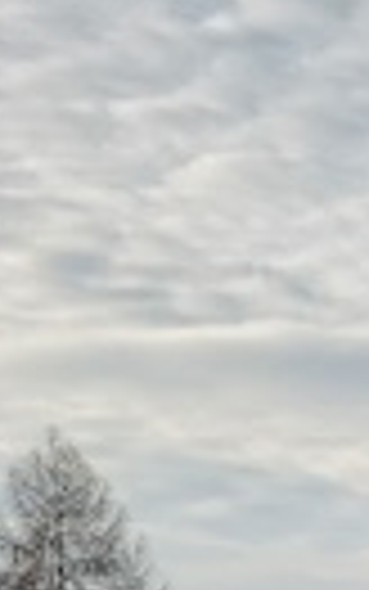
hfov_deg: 5.8
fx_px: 3054
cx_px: 1548
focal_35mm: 190
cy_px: 1626
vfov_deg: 9.3
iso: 12
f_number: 1.8
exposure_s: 1/395
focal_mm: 6.4
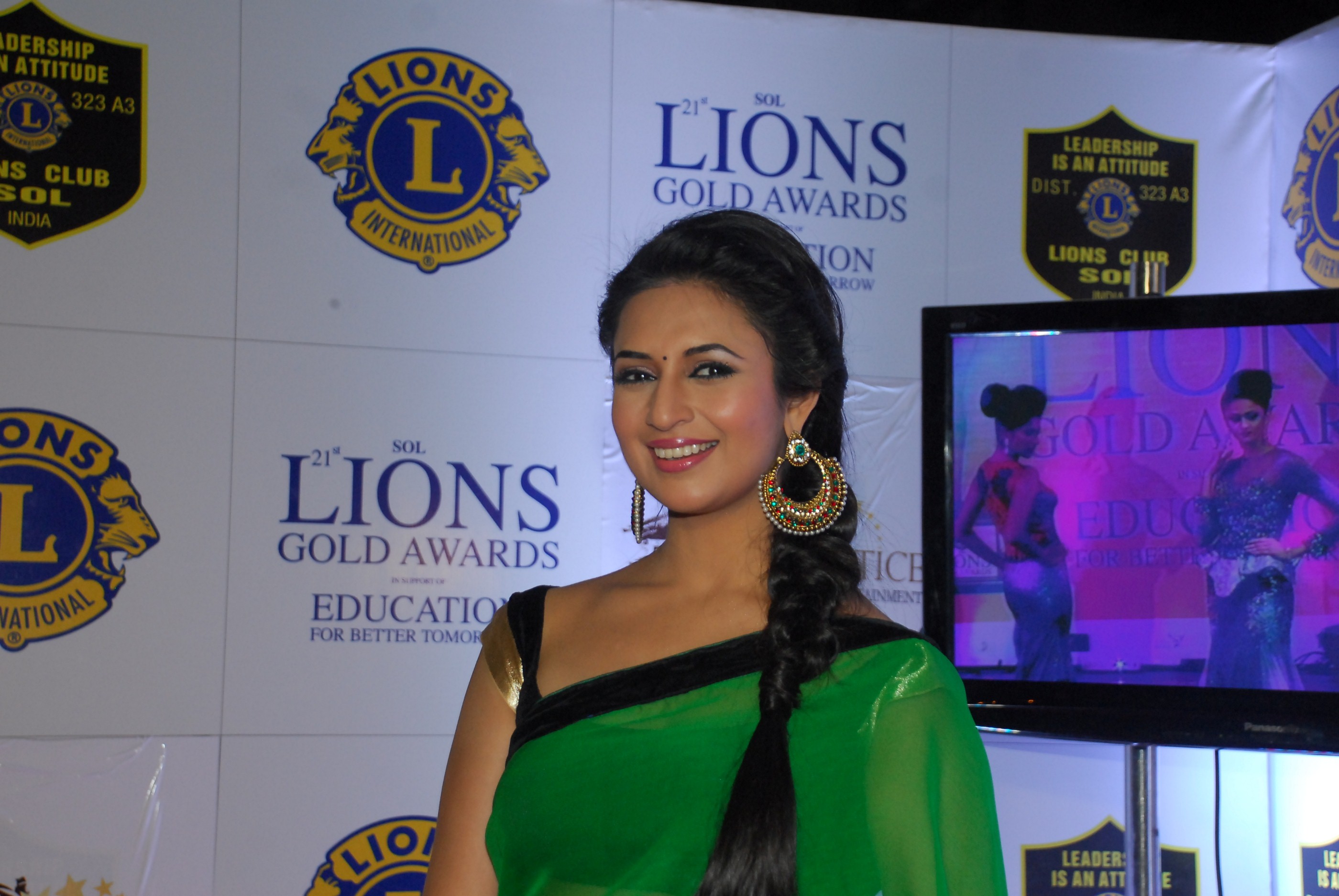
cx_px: 670
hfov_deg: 28.0
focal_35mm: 72
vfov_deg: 19.0
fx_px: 2681
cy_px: 448
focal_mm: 48
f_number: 4.8
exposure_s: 1/125
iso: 640
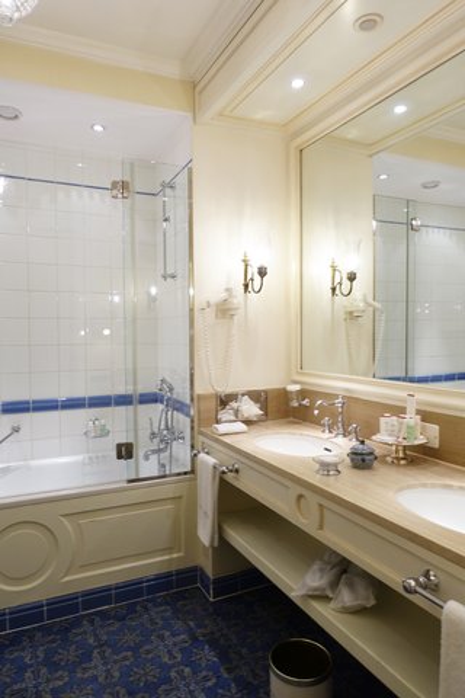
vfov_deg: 73.7
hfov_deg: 53.1
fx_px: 465
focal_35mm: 24
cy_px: 349
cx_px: 232
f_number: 2.8
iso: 125
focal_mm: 8.8
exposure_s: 1/30
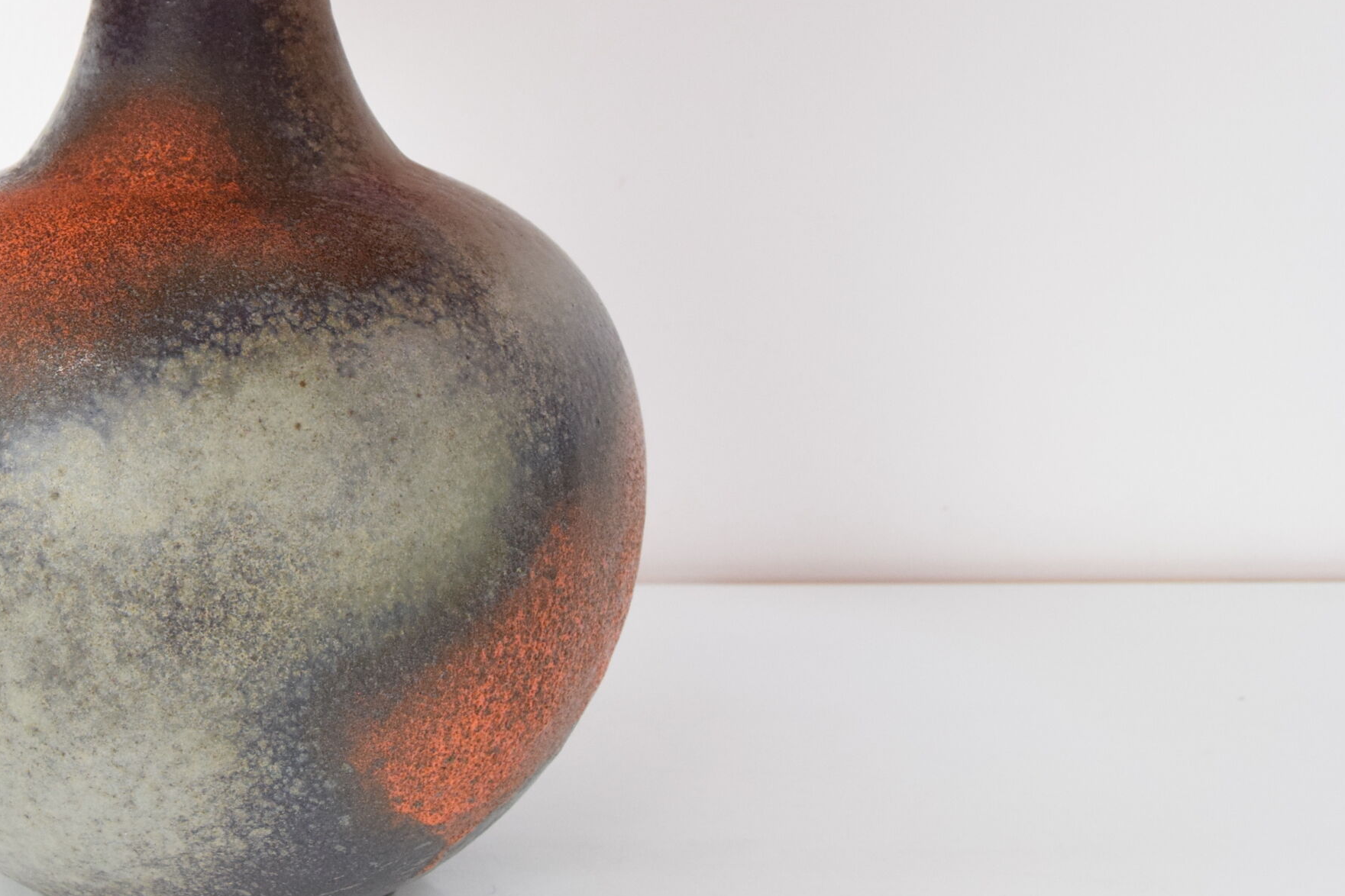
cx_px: 223
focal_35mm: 51
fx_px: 1905
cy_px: 296
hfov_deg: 37.2
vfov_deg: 26.3
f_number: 7.1
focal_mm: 20
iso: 1600
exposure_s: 1/200
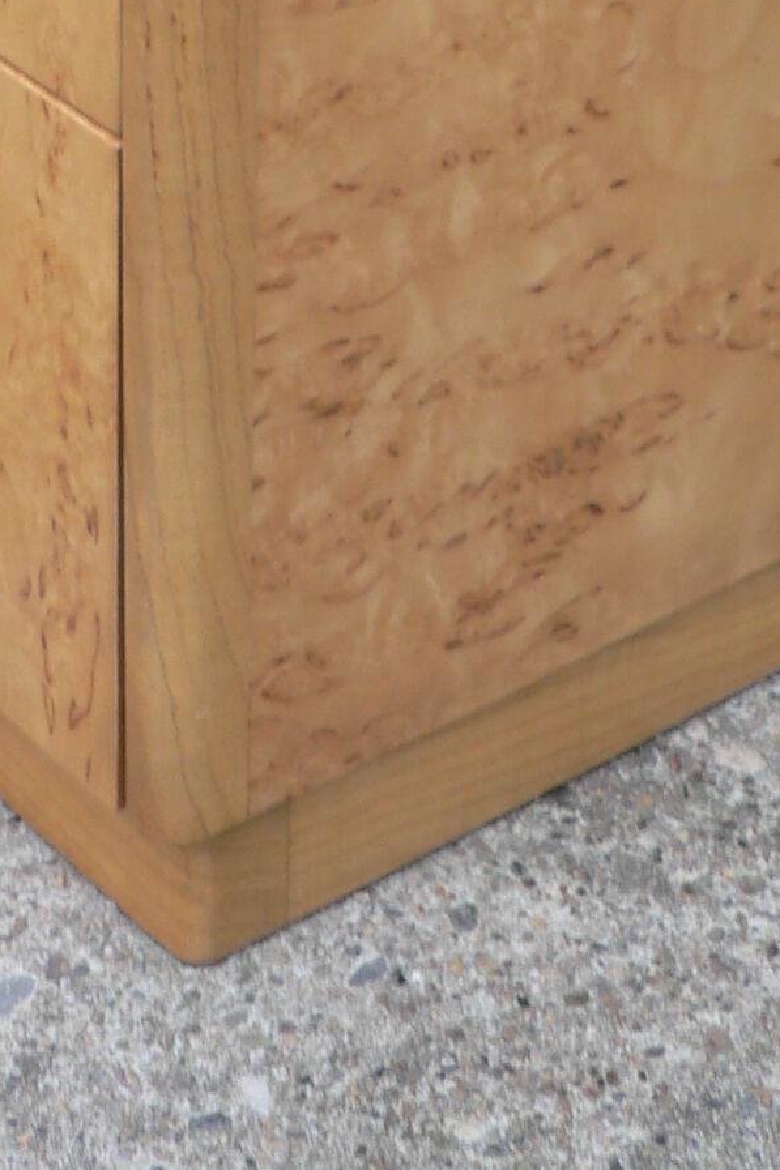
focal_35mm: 107
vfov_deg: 17.5
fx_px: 3479
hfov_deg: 12.8
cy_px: -474
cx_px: 212
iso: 80
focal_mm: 6
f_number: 2.8
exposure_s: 1/30
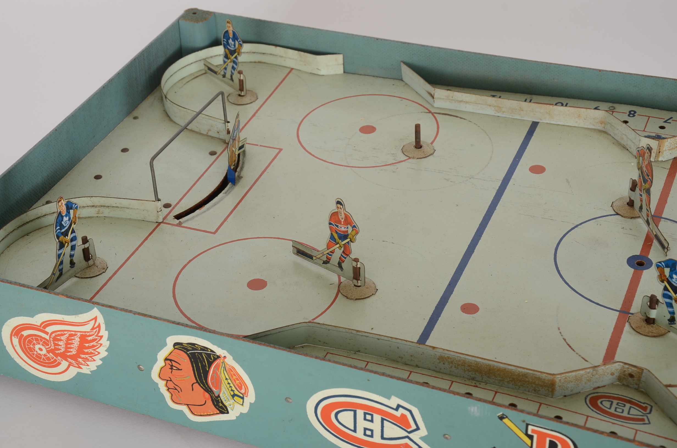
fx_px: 1407
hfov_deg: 27.0
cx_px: 338
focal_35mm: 75
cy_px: 224
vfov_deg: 18.1
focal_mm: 50
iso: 125
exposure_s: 1/160
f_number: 9
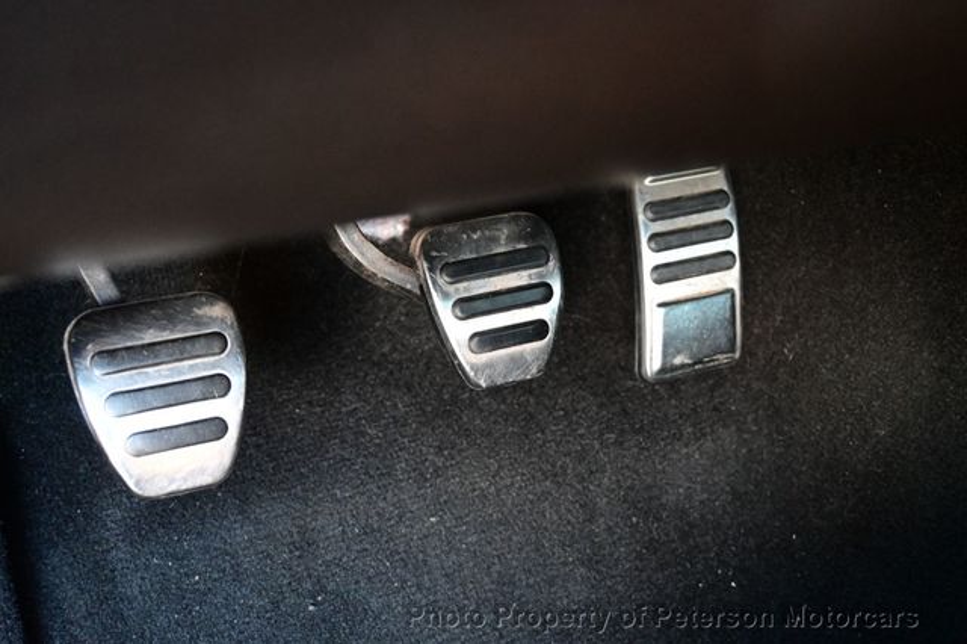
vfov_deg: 30.8
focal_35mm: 44
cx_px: 484
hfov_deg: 45.0
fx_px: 1168
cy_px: 322
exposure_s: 1/50
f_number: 4.8
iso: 3200
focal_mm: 29
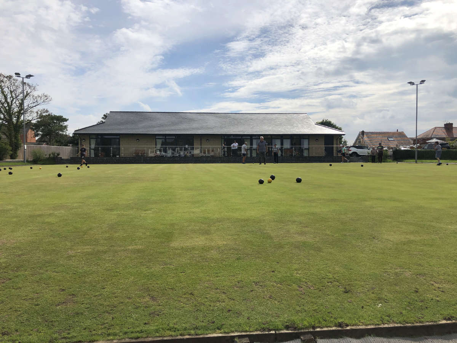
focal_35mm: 28
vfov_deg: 49.7
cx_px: 228
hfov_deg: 63.4
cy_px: 172
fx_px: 370
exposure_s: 1/6024
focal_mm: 4
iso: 25
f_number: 1.8
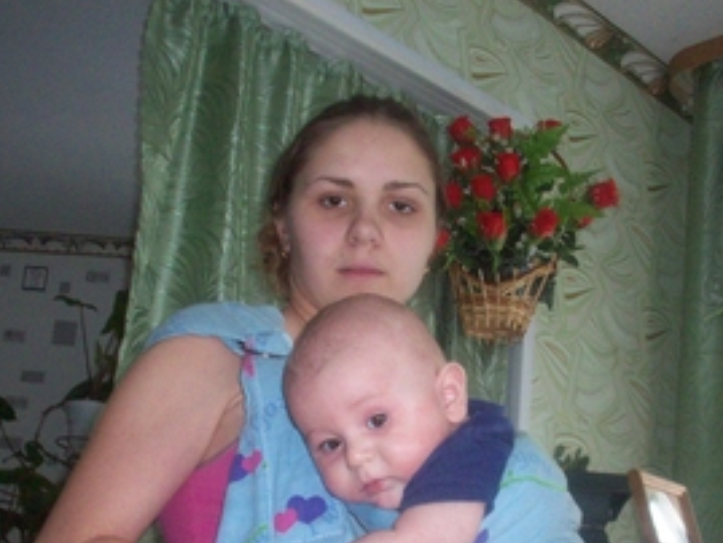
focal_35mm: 62
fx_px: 1296
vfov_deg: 23.3
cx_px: 419
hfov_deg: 31.1
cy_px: 446
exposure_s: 1/64
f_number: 2.8
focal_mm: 6.2
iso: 200
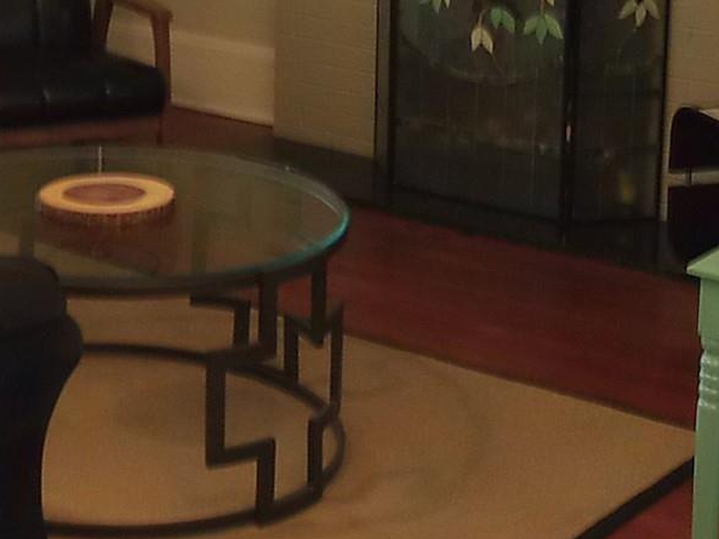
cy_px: -145
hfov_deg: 21.1
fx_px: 1849
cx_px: -36
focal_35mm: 89
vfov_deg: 15.8
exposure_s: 1/15
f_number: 3.4
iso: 200
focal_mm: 5.9
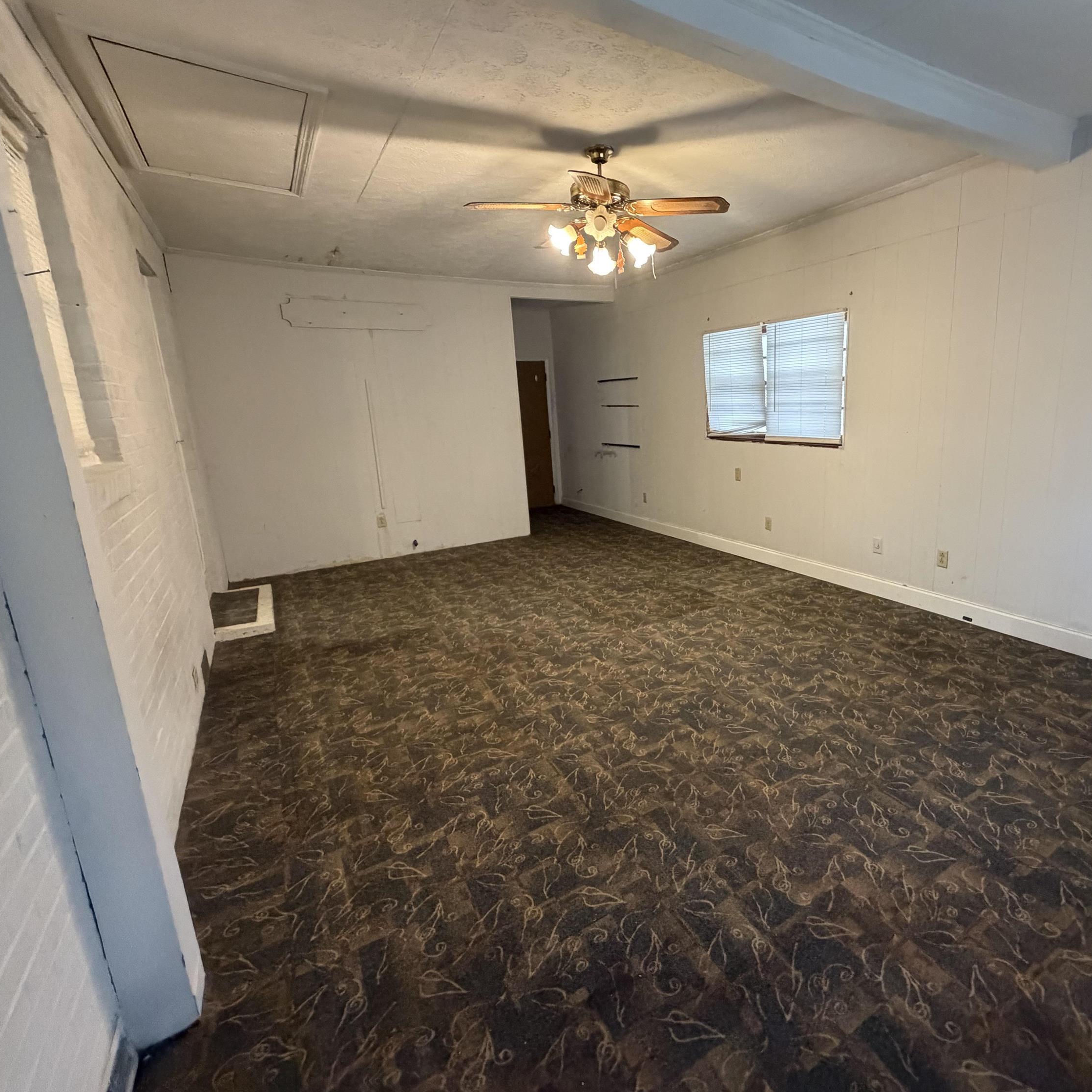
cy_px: 530
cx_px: 677
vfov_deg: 83.9
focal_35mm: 17
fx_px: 607
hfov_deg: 82.5
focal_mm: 2.22
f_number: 2.2
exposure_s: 1/60
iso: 640
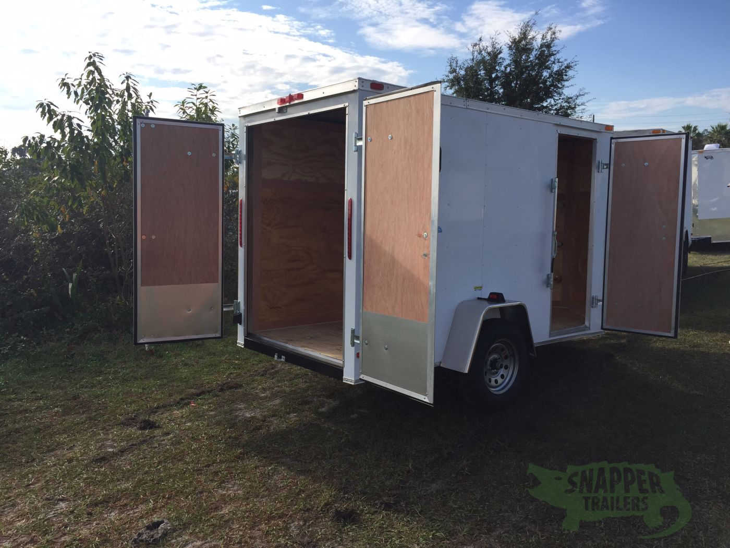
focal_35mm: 29
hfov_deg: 61.7
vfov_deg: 48.2
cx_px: 365
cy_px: 274
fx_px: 612
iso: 32
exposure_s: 1/1582
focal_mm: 4.15
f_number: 2.2
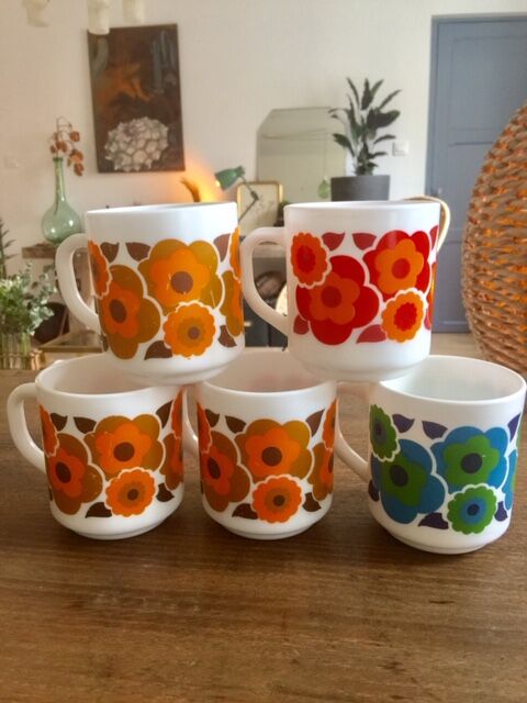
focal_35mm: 29
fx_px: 589
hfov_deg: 48.2
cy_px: 352
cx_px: 264
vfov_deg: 61.7
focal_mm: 4.15
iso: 50
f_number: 2.2
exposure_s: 1/17
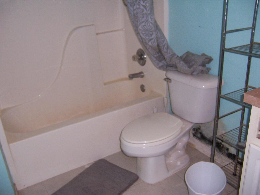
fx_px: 248
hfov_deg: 55.4
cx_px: 130
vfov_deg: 42.9
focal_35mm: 33
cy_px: 98
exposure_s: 1/60
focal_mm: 5.5
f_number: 2.8
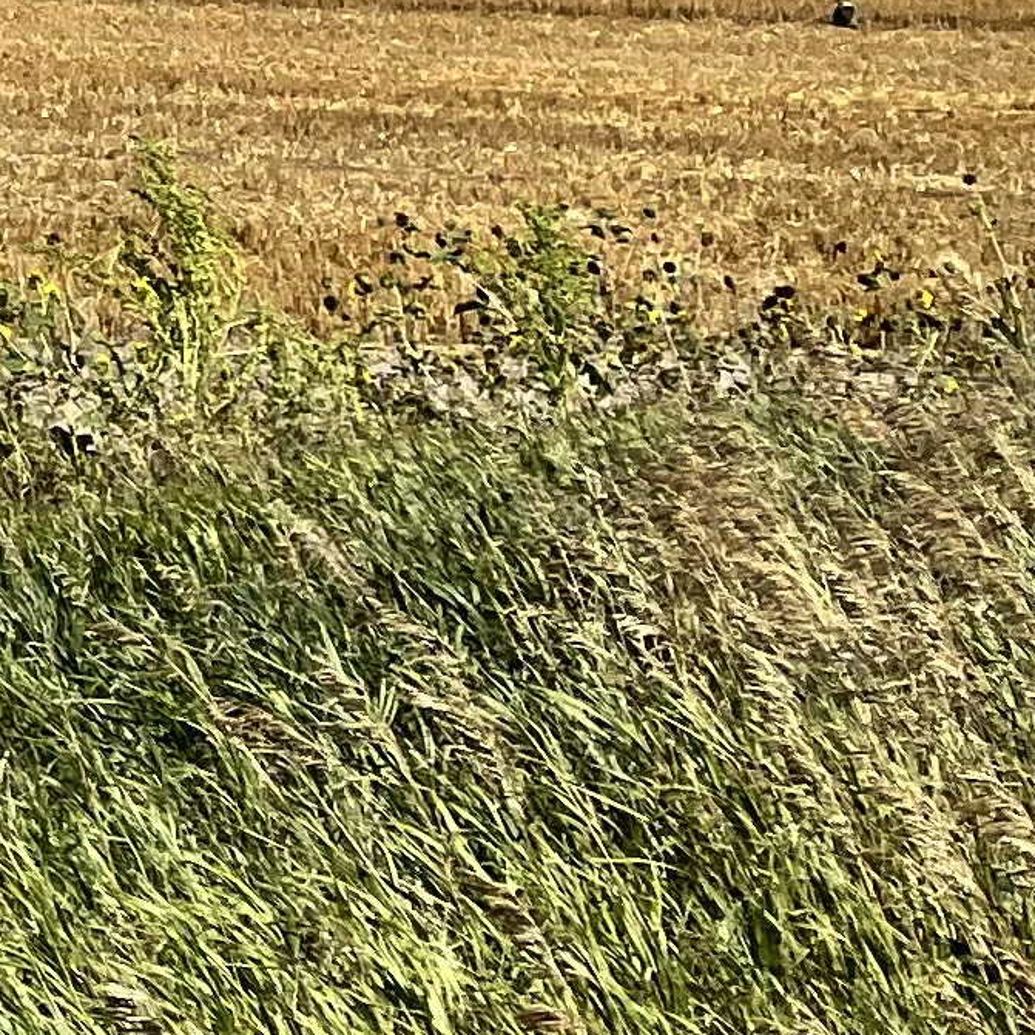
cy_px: -635
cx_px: -1853
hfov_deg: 10.1
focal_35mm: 138
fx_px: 4668
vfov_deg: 11.9
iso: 50
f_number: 1.6
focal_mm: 5.1
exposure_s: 1/5319
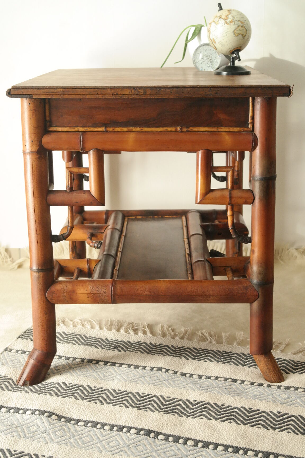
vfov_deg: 34.5
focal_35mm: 58
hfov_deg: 23.4
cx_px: 152
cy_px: 229
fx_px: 737
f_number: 5.6
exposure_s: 1/50
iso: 1600
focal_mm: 38
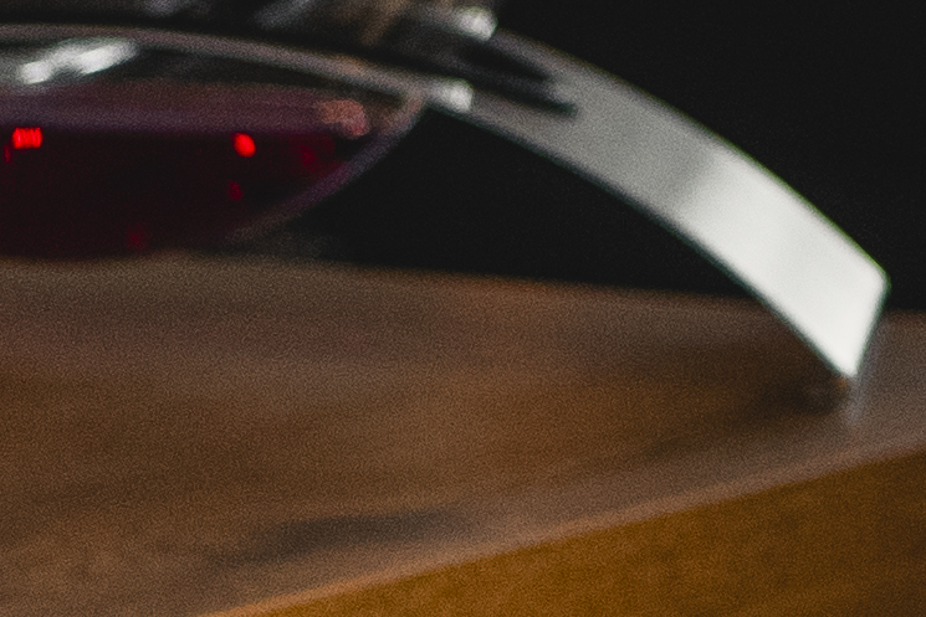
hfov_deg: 4.6
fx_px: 11242
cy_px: 840
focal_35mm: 437
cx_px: -1329
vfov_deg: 3.1
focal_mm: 42
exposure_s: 1/320
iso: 640
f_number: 2.8
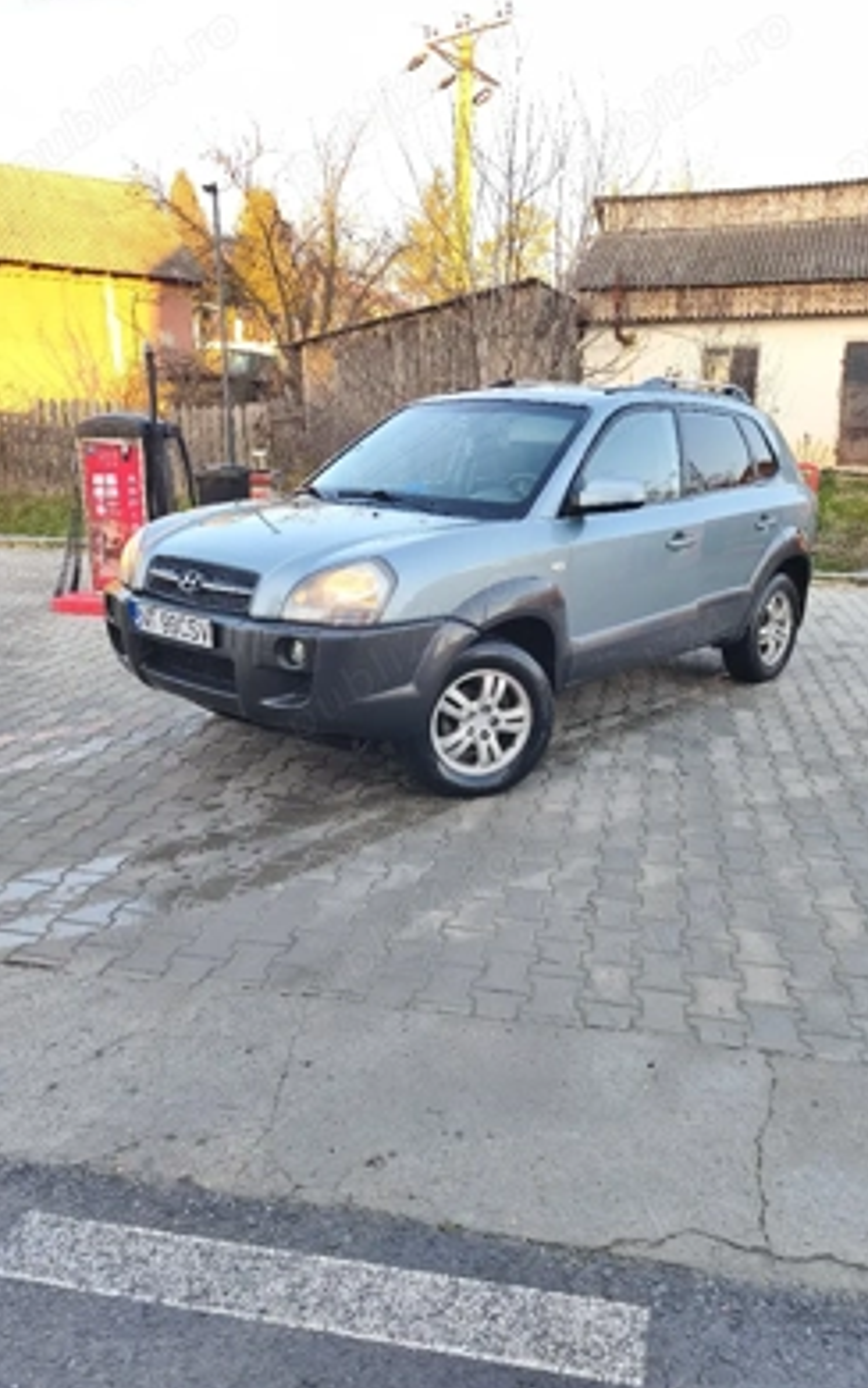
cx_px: 470
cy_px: 698
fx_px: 946
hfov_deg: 49.3
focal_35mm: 25
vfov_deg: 72.5
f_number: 1.65
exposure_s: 1/100
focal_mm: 6.18
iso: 100
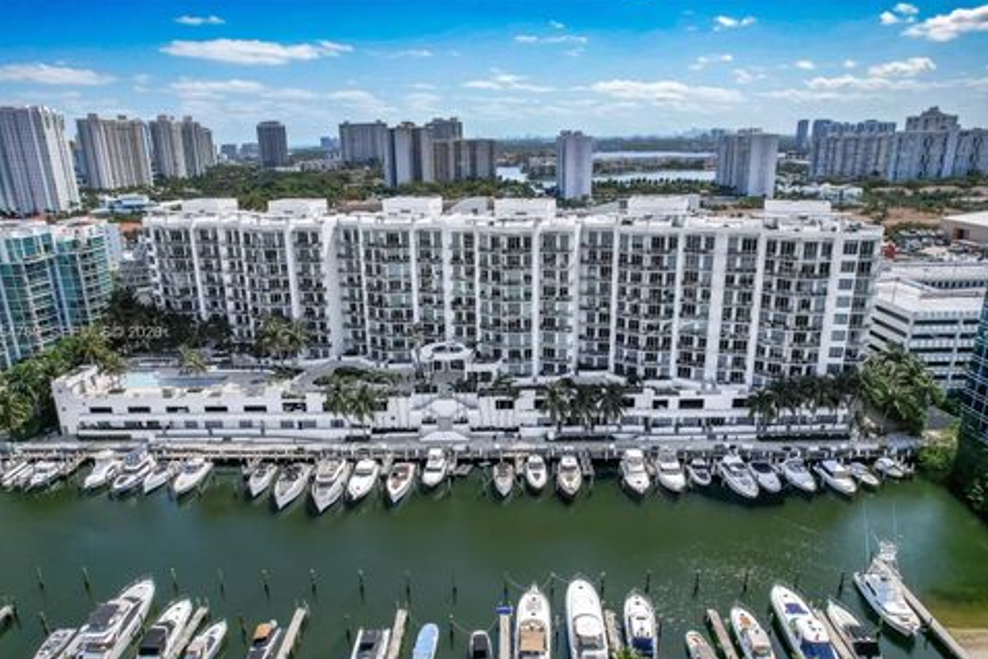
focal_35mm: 23
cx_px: 477
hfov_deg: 76.1
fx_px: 631
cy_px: 334
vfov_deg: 55.1
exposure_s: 1/3200
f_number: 2.8
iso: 100
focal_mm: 8.38
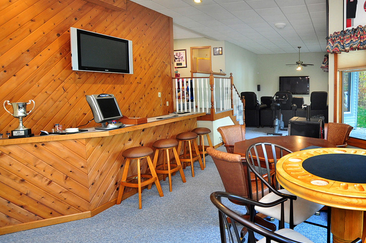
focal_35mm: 23
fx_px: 234
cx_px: 267
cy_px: 121
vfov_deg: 55.0
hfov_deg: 71.8
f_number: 4.5
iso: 640
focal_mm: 10
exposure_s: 1/20
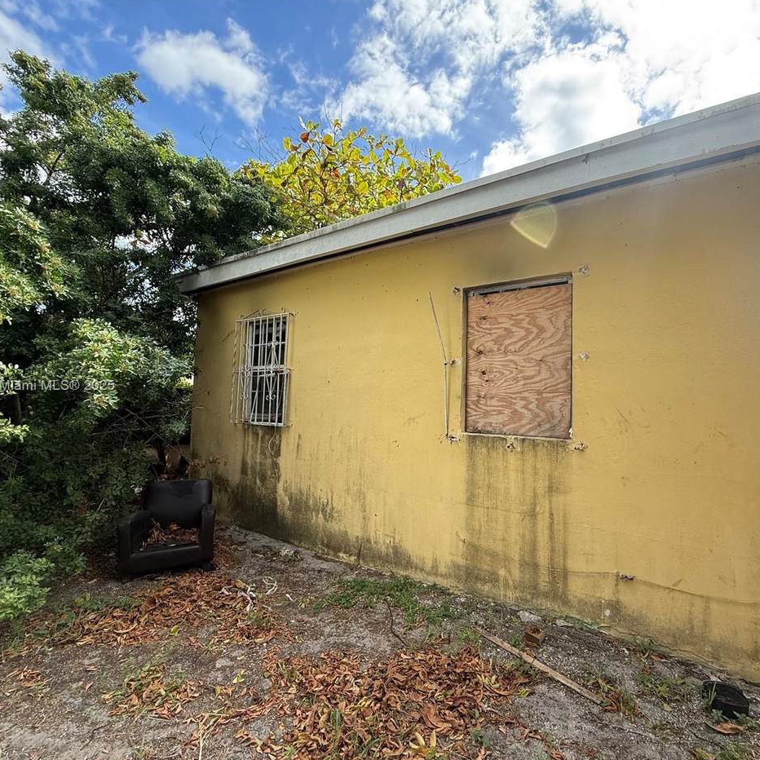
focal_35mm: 17
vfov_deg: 84.0
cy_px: 387
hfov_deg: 83.6
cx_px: 428
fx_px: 422
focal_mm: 2.22
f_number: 2.2
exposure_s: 1/424
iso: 50
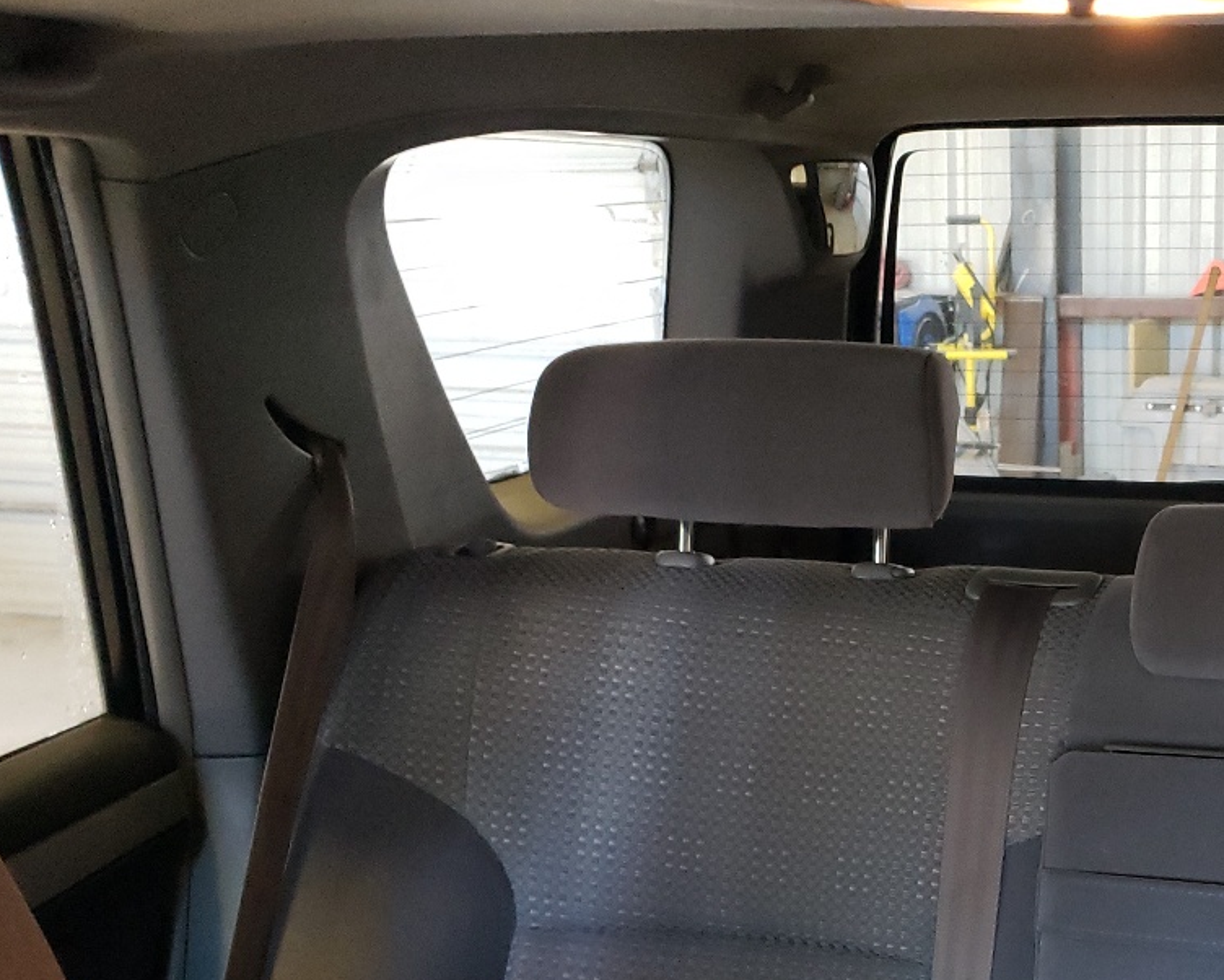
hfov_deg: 32.7
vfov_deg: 27.2
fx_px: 1957
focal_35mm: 54
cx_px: 1136
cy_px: 860
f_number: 1.5
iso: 351
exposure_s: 1/30
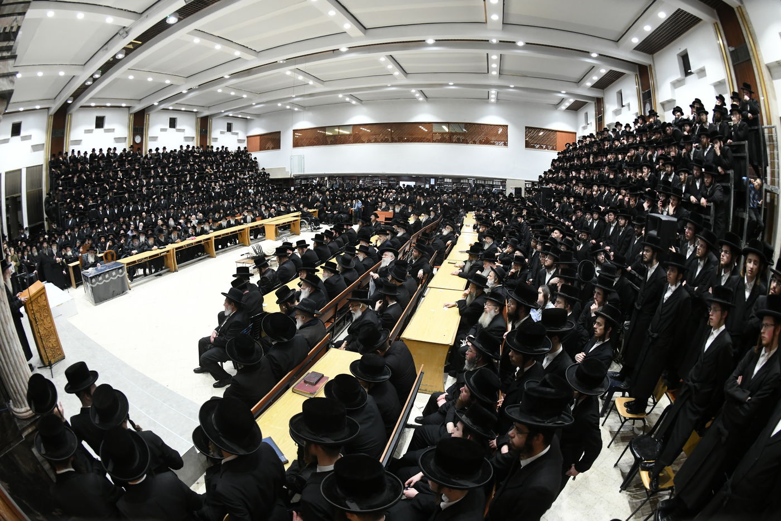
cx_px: 390
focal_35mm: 16
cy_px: 260
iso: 3200
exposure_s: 1/160
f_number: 5.6
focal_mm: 16
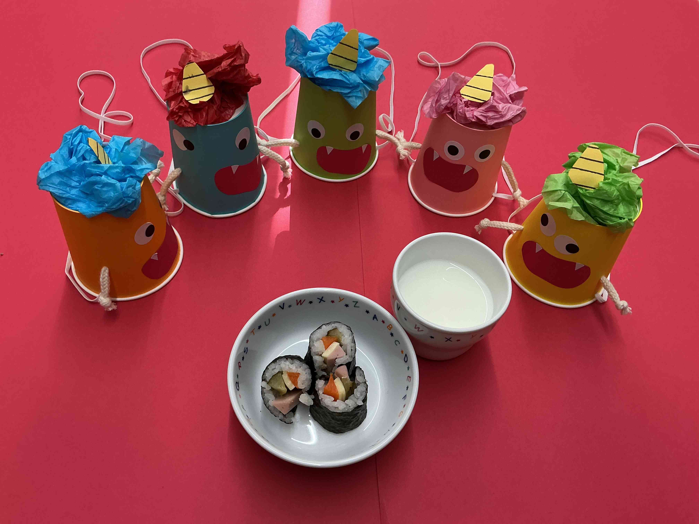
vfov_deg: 48.2
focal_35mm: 29
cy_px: 262
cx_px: 350
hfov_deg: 61.7
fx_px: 586
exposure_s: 1/60
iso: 40
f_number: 1.8
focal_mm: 3
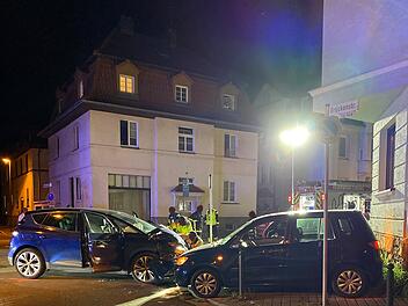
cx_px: 204
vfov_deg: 53.1
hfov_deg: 67.3
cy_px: 153
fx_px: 306
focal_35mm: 26
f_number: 1.8
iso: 640
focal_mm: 4.25
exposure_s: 1/25
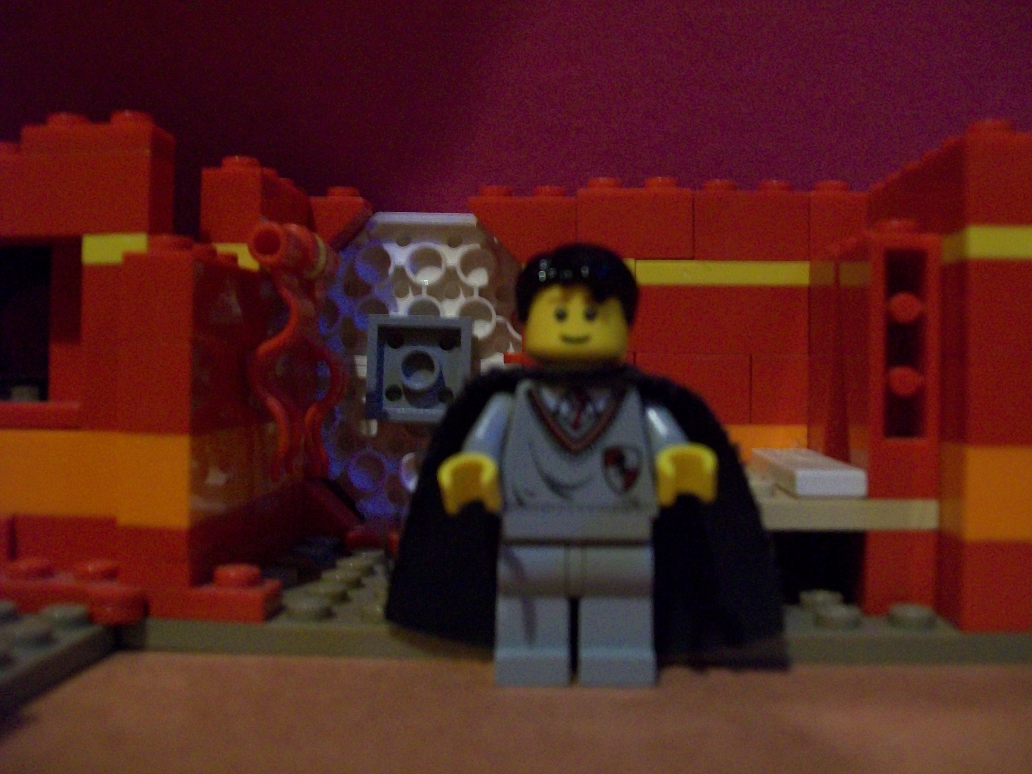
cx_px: 516
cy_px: 387
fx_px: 1073
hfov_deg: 51.4
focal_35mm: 36
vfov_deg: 39.7
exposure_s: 1/8
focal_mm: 6
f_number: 2.7
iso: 200
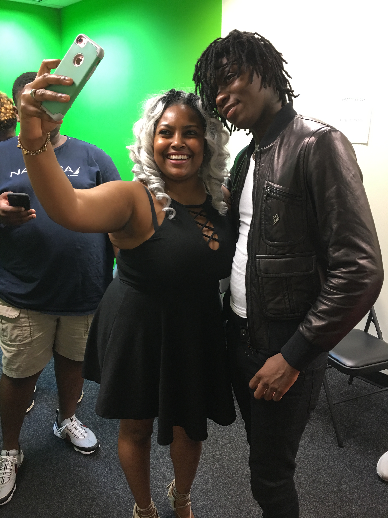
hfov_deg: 48.2
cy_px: 259
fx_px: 433
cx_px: 194
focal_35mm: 29
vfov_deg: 61.7
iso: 64
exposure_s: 1/15
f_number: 2.2
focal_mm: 4.15
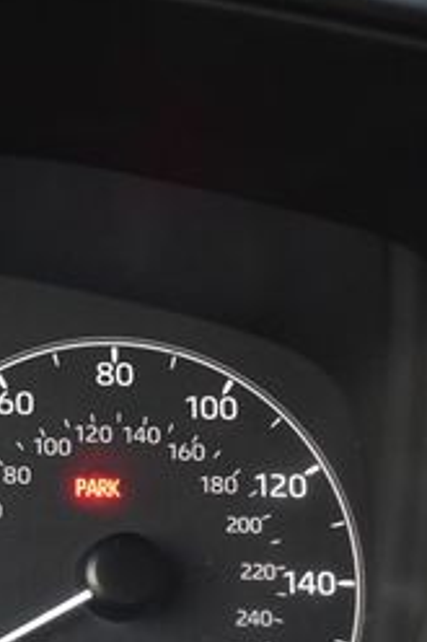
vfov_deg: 18.0
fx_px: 2000
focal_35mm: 112
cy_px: 533
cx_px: -254
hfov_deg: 11.6
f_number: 6.3
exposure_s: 1/15
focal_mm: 29
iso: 1250
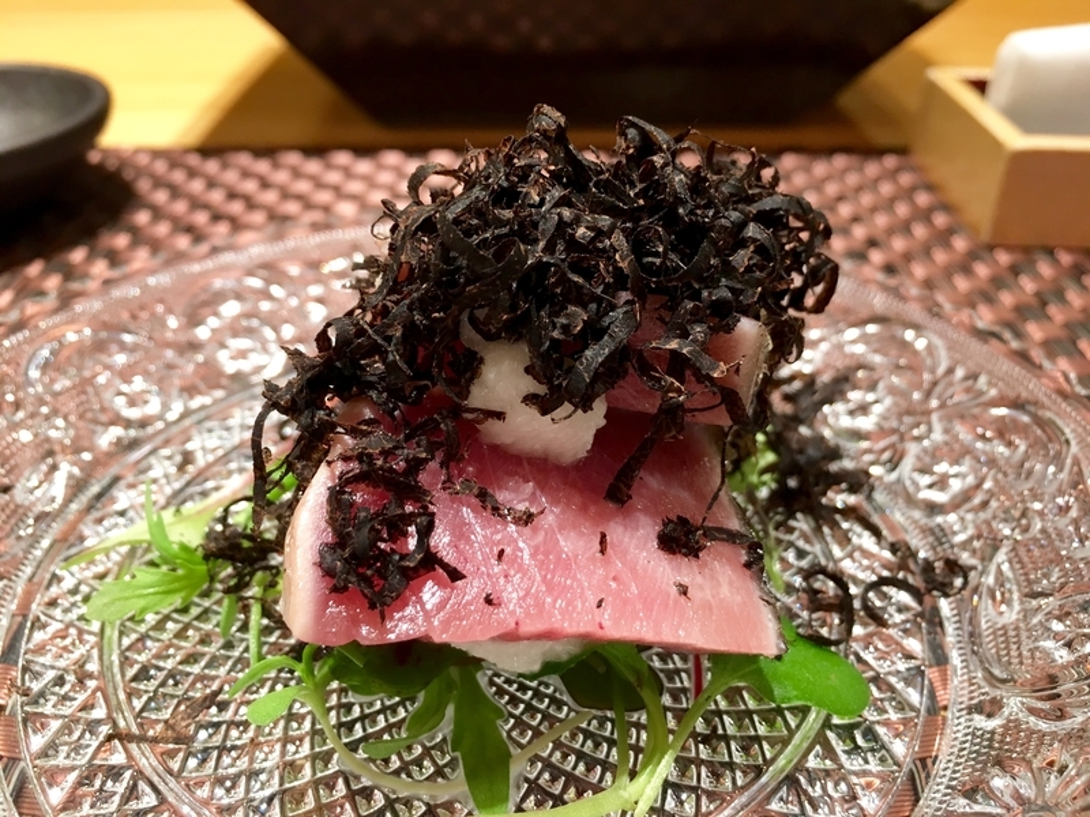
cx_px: 545
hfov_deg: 61.7
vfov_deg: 48.2
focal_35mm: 29
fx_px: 913
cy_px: 408
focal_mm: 4.15
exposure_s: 1/30
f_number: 2.2
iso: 80
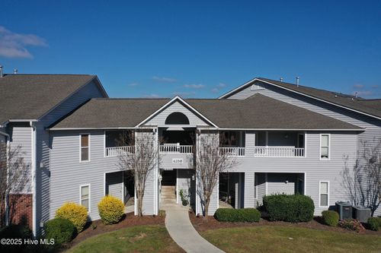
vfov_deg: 46.4
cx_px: 190
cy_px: 126
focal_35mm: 28
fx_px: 296
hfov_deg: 65.5
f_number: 2.8
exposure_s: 1/4000
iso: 100
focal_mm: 10.26
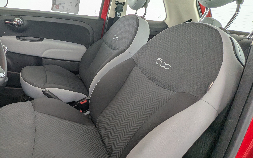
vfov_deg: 47.5
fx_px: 179
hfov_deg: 68.2
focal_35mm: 26
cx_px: 81
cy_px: 88
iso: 58
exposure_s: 1/77.2
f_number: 2.2
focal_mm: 2.35
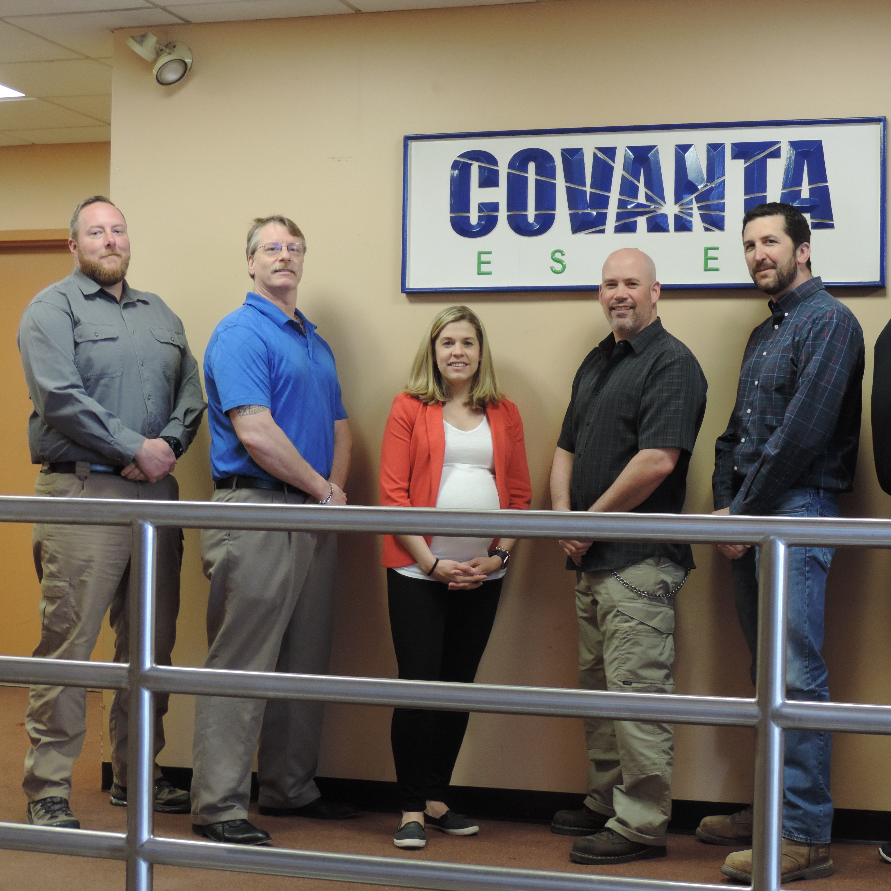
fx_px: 1718
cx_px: 551
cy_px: 445
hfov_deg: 29.0
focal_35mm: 59
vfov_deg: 29.1
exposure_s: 1/13
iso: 400
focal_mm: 8.9
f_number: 3.6
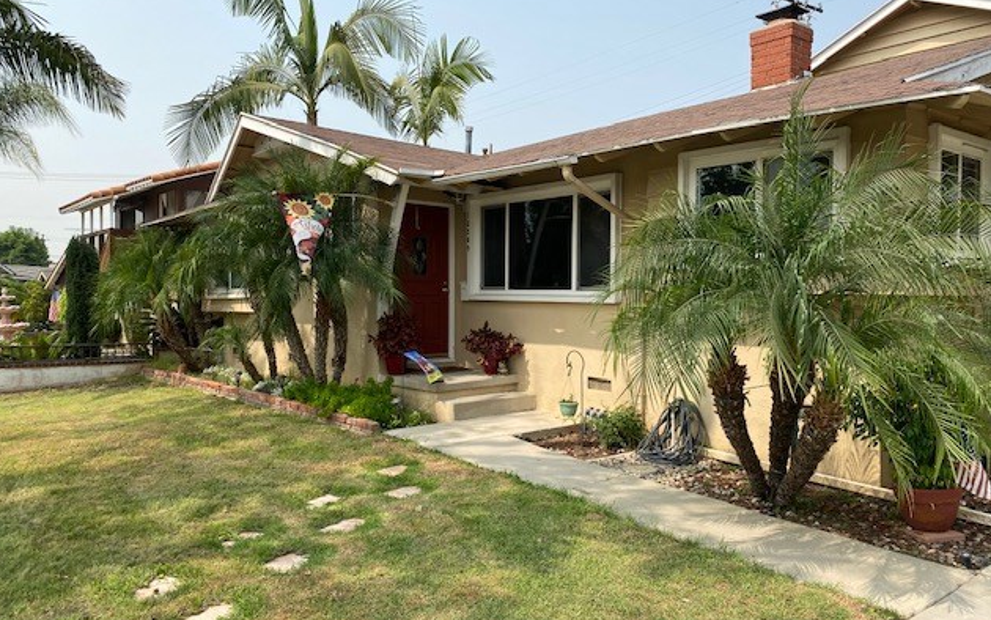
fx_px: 756
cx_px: 497
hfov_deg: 66.5
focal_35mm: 28
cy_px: 316
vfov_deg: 44.6
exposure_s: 1/2315
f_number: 1.8
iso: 32
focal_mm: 4.25
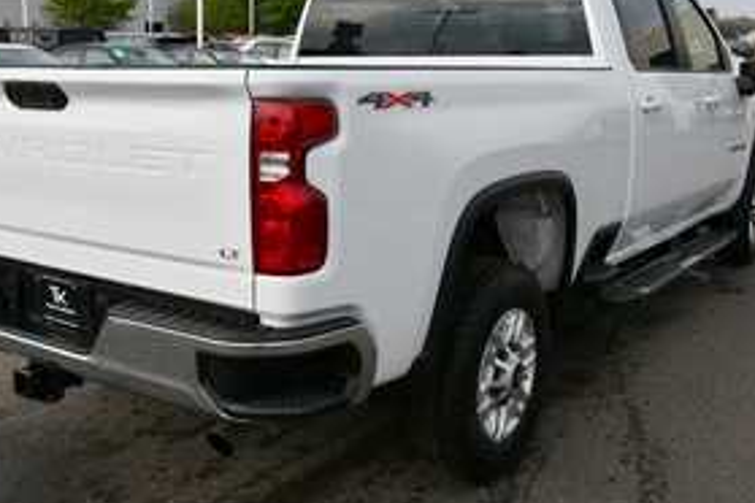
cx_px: 325
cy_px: 215
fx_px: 902
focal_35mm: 43
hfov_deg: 45.3
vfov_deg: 31.1
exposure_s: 1/250
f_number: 8
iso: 100
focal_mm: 20
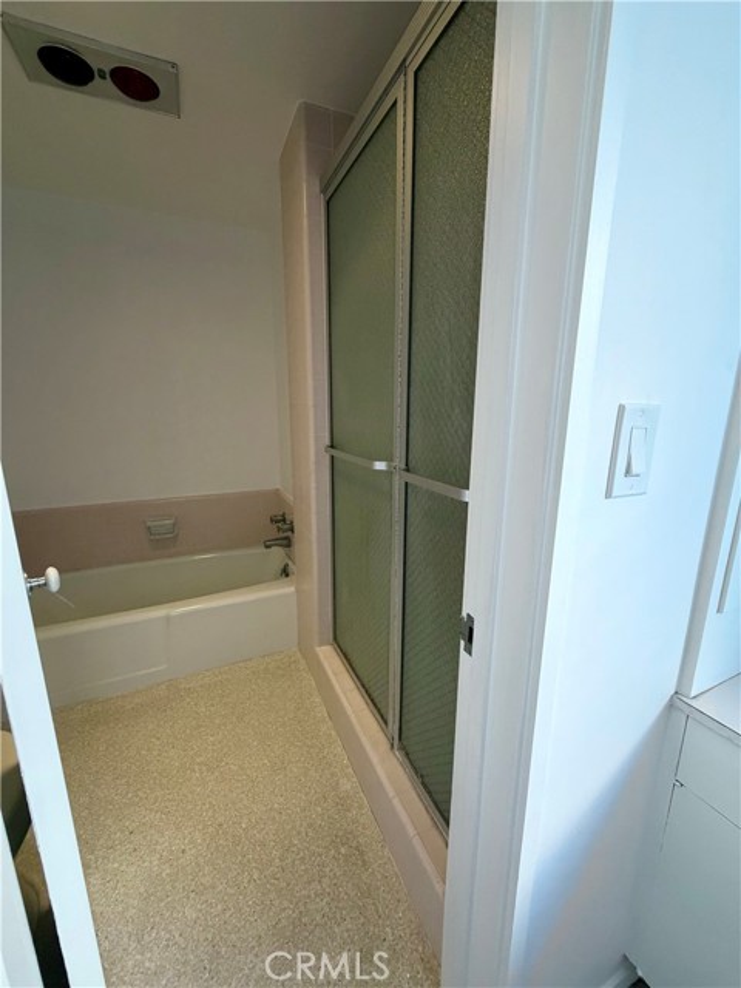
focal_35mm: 14
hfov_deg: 85.7
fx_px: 400
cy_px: 494
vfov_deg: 102.1
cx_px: 370
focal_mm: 2.22
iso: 320
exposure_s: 1/60
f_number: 2.2
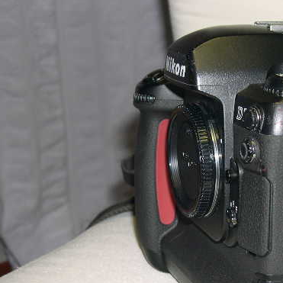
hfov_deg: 19.9
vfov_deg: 19.9
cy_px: 182
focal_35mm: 87
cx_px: 189
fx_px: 805
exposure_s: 1/60
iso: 100
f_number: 3.4
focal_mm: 12.2
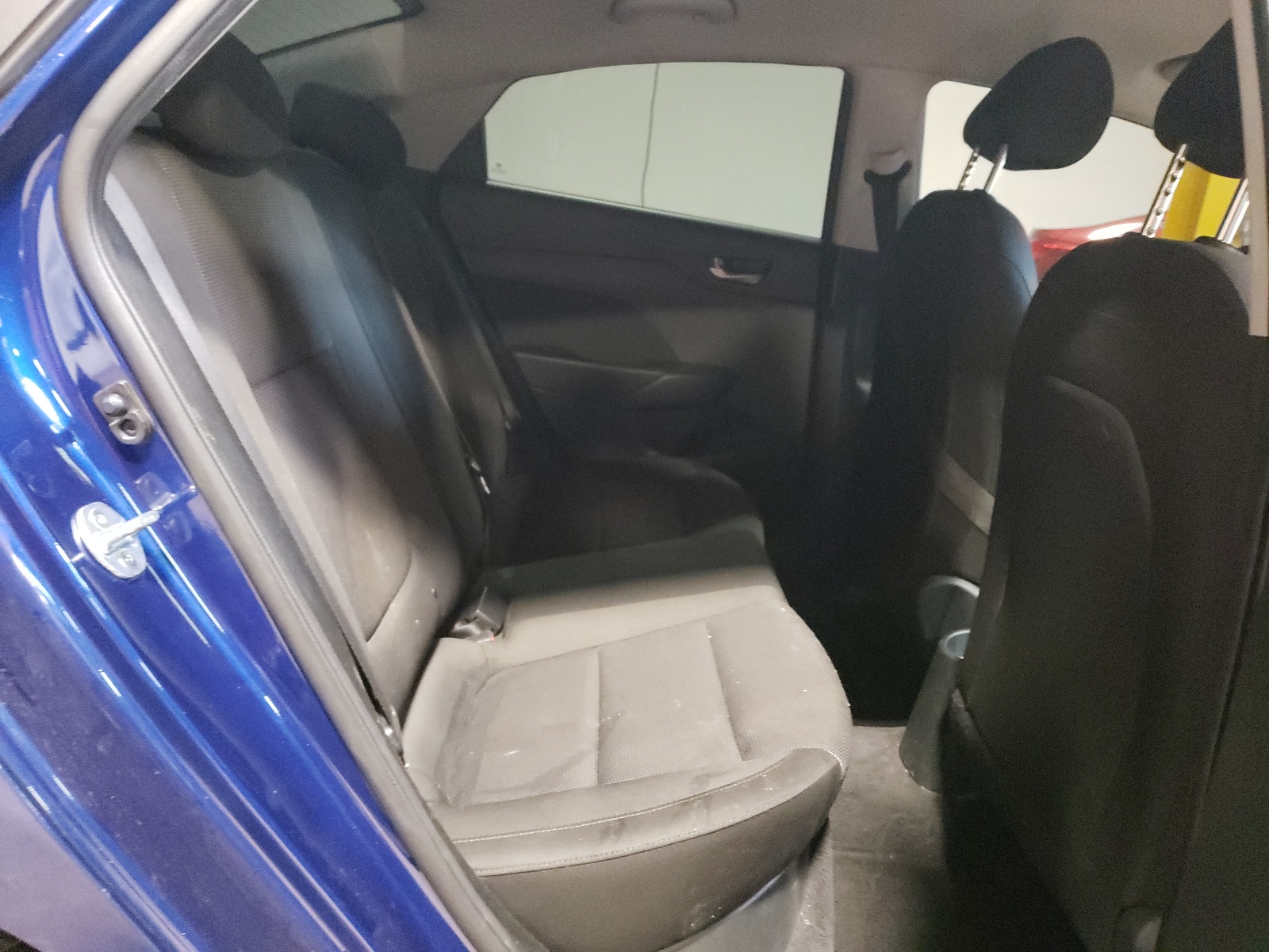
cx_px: 634
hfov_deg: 67.3
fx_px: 953
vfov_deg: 53.1
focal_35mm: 26
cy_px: 476
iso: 793
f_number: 1.5
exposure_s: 1/24
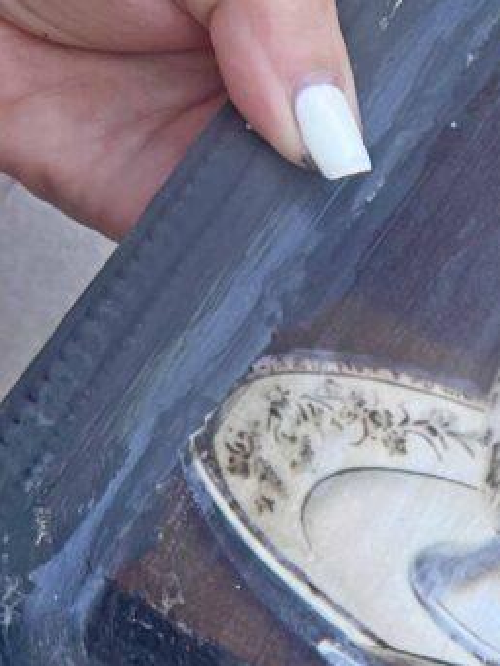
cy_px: 902
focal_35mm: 78
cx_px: 748
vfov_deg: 22.1
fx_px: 1501
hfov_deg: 17.1
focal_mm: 5.7
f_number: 1.5
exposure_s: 1/121
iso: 40
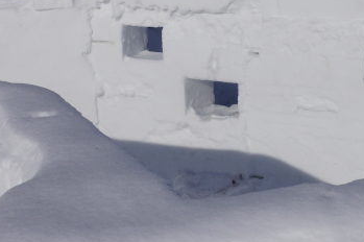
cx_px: 296
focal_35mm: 86
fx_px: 869
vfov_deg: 15.7
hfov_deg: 23.3
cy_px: 33
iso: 100
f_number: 13
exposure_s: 1/250
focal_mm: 20
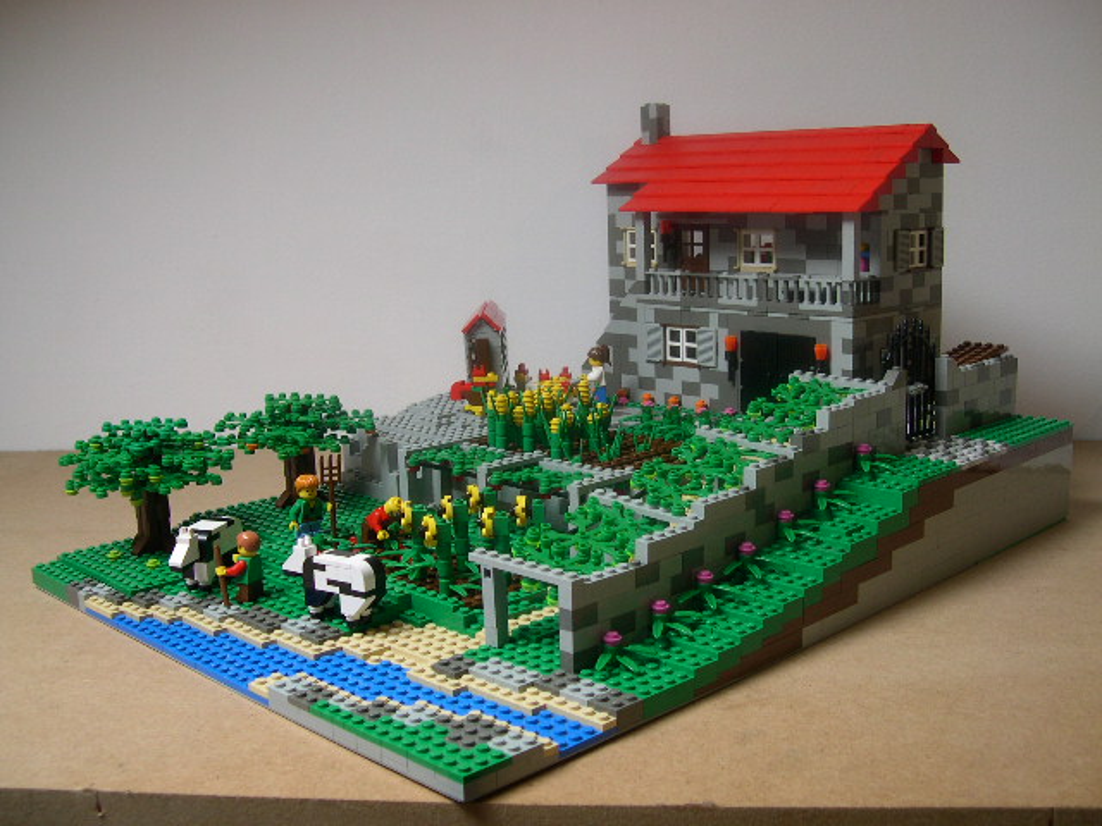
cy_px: 413
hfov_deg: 49.0
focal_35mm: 38
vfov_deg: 37.7
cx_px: 551
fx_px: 1210
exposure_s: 1/27.2
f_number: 2.8
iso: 100
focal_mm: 8
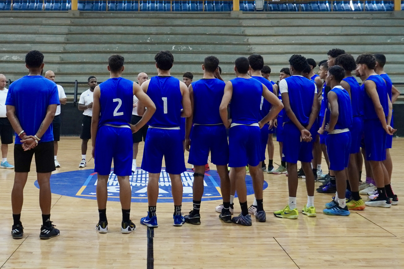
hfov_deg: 73.8
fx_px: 269
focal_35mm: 24
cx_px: 202
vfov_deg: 53.1
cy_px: 134
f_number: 4
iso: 640
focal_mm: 16
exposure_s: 1/160
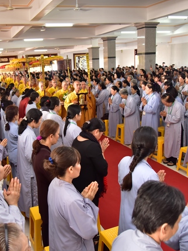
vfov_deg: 52.6
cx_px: 64
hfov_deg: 40.2
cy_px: 125
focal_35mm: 35
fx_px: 253
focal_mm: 24
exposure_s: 1/50
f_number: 4
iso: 800
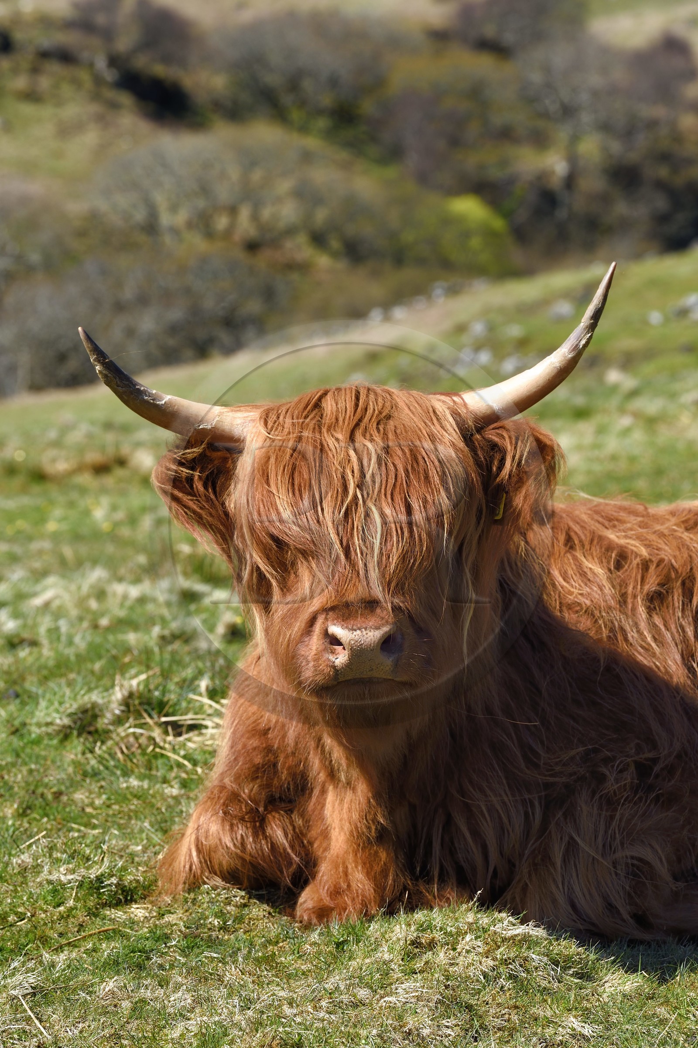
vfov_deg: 12.8
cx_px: 349
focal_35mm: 160
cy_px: 524
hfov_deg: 8.6
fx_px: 4657
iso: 200
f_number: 9
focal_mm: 160
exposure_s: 1/320
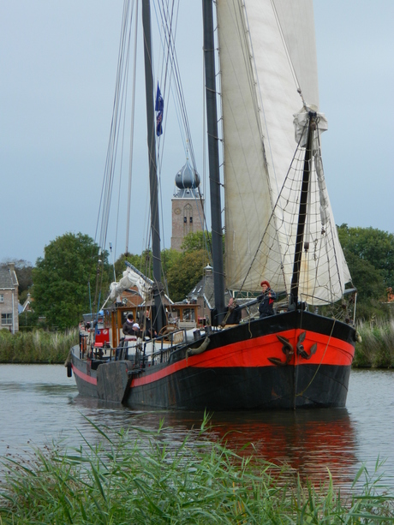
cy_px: 262
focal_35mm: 150
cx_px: 197
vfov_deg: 13.2
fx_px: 2276
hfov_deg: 9.9
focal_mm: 27
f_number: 4.9
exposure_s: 1/200
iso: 80
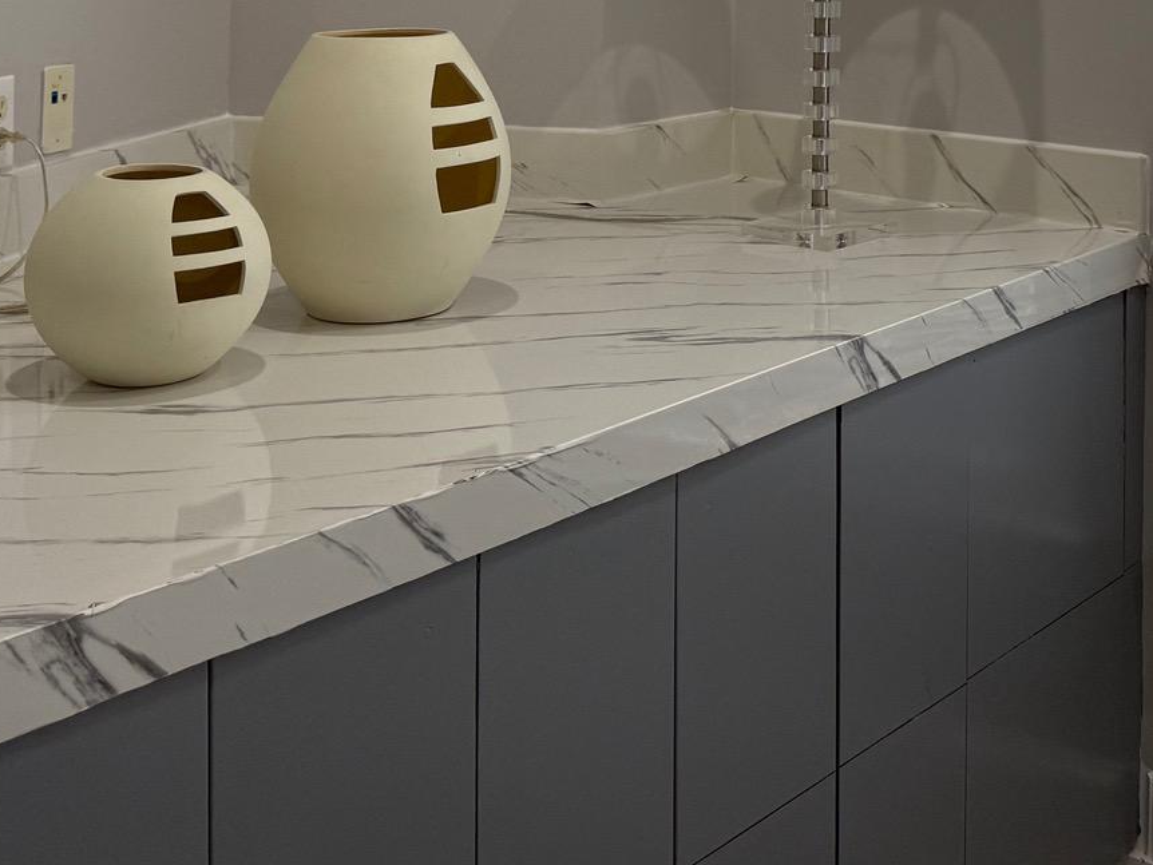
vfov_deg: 23.7
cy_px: -130
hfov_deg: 33.4
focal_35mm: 57
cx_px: 793
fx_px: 1899
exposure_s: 1/204
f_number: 1.78
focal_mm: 6.76
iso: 100
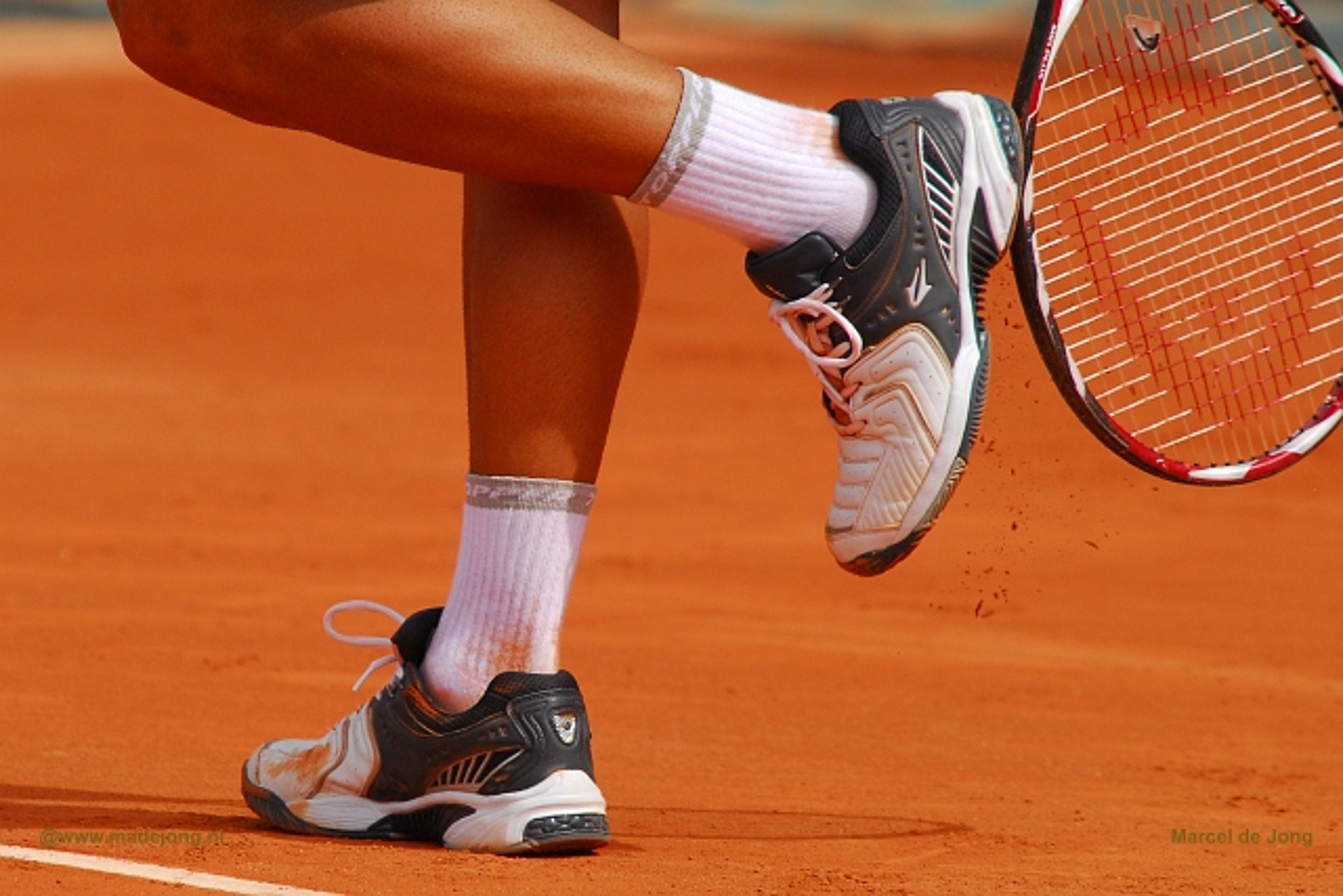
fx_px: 15671
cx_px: 672
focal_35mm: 420
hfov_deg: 4.9
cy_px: 448
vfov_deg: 3.3
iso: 320
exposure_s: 1/1250
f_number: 5.6
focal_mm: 280
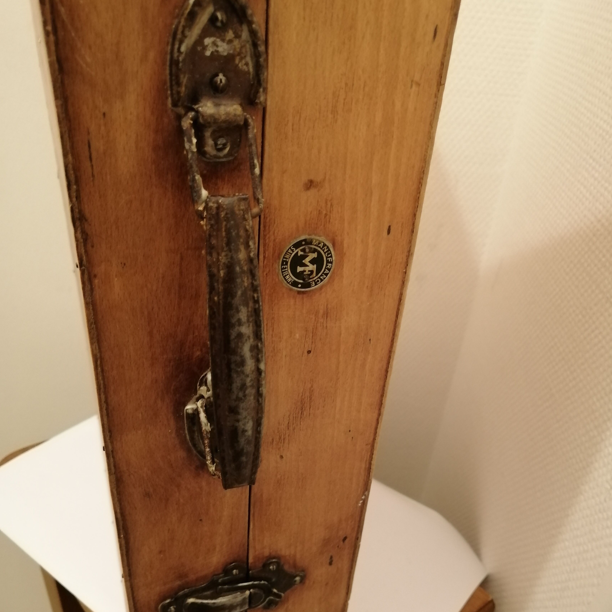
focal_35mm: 31
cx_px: 308
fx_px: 620
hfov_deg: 52.5
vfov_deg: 51.7
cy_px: 398
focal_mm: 3.96
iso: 500
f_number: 1.8
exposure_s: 1/25
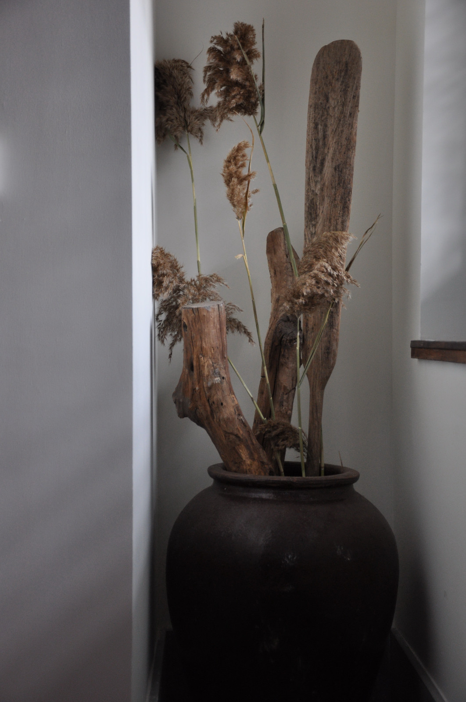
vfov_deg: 33.4
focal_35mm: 60
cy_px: 351
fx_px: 1168
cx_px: 233
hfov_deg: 22.6
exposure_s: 1/30
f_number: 4.5
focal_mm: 40
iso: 560
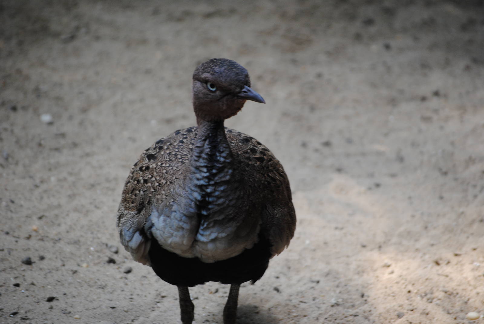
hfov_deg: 10.1
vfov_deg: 6.8
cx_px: 242
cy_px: 162
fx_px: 2726
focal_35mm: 202
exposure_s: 1/125
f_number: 5
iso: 400
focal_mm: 135
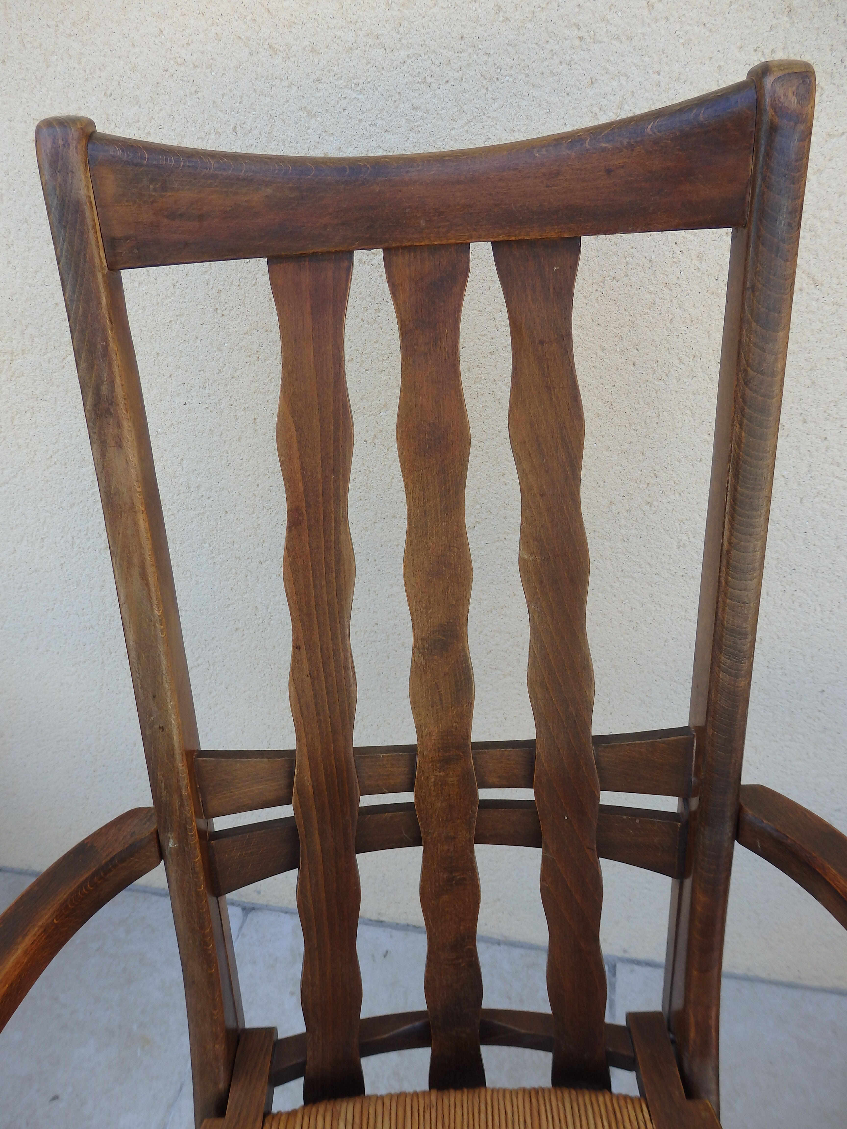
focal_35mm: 25
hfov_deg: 54.9
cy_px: 564
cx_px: 424
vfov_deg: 69.4
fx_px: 816
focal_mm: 4.5
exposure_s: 1/250
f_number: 3
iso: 125
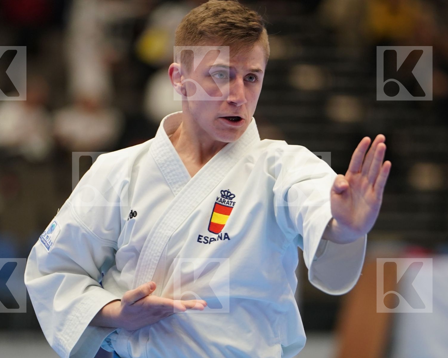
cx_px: 202
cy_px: 179
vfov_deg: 5.1
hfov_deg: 6.3
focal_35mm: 306
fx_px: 4058
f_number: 2.8
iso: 1250
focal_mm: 181
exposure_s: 1/500
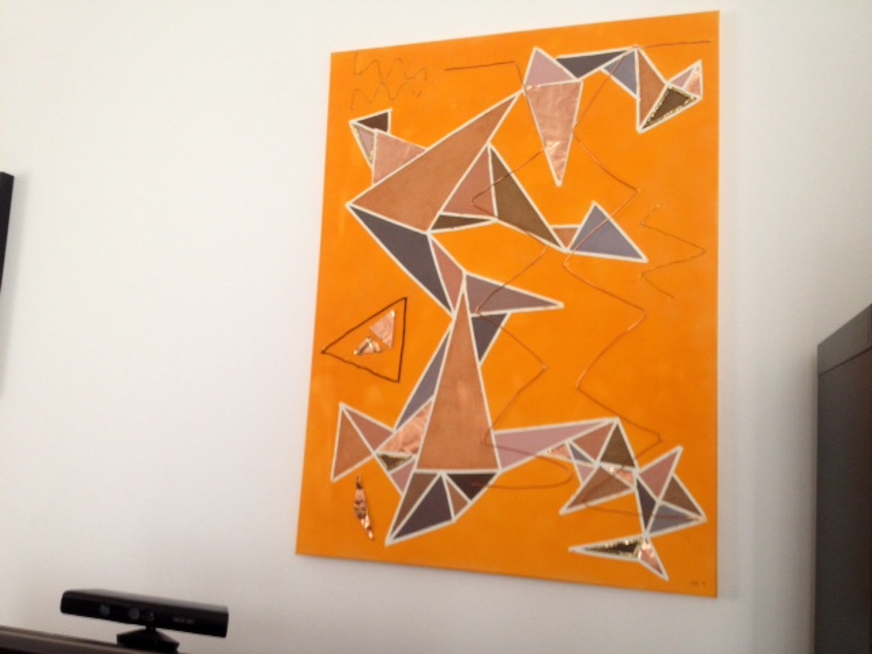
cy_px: 327
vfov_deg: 40.7
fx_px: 882
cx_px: 436
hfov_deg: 52.6
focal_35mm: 35
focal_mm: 4.28
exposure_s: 1/20
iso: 80
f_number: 2.4
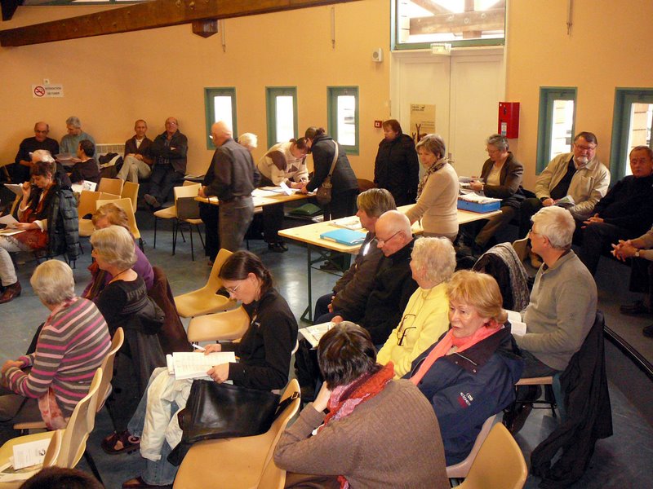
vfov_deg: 40.7
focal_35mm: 35
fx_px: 660
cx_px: 326
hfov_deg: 52.6
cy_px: 244
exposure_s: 1/30
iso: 400
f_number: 2.8
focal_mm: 5.2
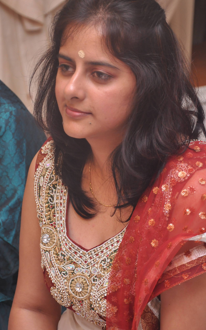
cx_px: 113
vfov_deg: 13.0
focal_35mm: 161
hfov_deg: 8.1
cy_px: 152
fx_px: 1447
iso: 800
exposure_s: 1/60
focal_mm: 80
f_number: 5.3
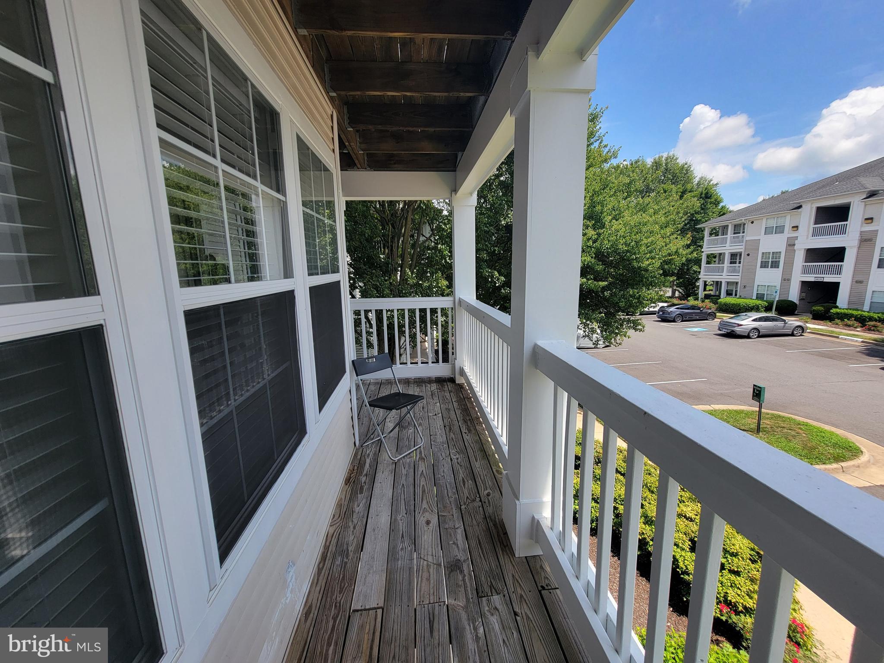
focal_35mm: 13
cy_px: 332
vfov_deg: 89.9
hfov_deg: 106.2
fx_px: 332
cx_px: 442
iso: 50
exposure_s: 1/836
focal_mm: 2.2
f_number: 2.2
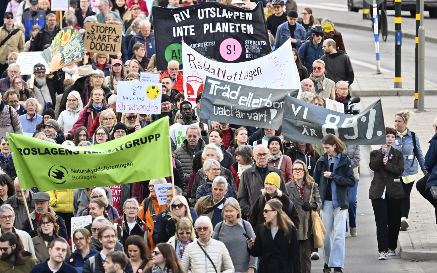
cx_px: 162
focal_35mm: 668
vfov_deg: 2.0
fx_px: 7956
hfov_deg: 3.1
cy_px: 69
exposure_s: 1/250
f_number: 5.6
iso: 900
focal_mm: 400
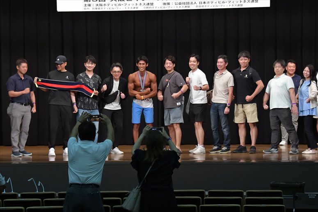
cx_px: 159
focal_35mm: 123
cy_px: 106
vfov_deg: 11.1
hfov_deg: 16.7
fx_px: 1086
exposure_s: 1/400
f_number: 5.6
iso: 6400
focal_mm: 82
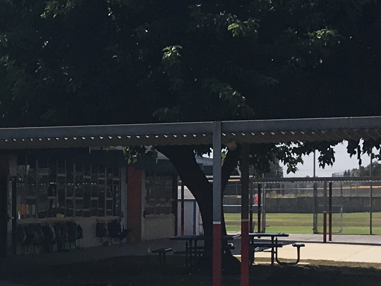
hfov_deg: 12.9
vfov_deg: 10.5
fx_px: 1541
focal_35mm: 140
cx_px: -292
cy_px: 254
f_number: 2.2
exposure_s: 1/1876
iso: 25
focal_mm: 4.15
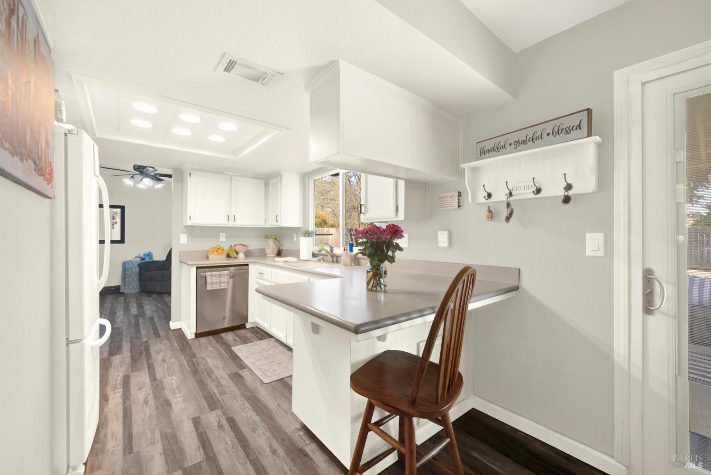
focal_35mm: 14
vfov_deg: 81.3
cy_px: 238
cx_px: 356
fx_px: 277
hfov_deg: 104.2
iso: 100
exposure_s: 1/6
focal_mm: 14
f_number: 14
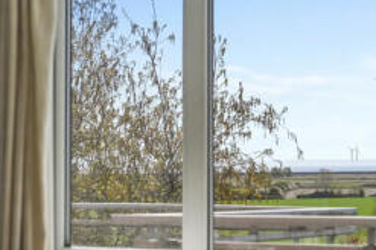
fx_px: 1387
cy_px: 215
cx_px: 231
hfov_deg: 15.4
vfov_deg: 10.2
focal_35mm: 133
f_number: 4
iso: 400
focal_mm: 50
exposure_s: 1/640
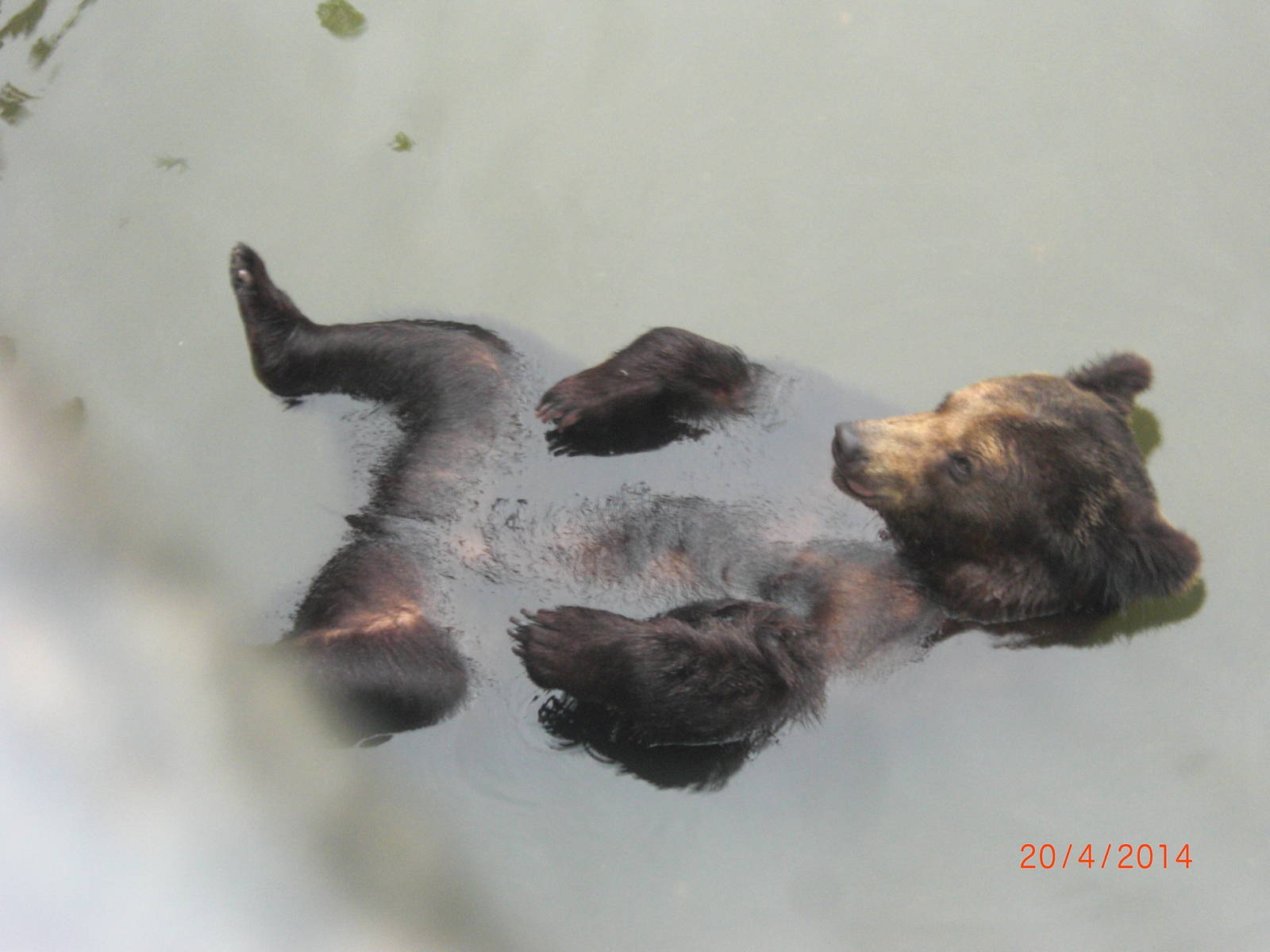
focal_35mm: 112
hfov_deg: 17.6
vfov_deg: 13.2
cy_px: 476
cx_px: 635
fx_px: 4109
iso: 200
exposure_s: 1/25
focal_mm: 19.6
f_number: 5.8
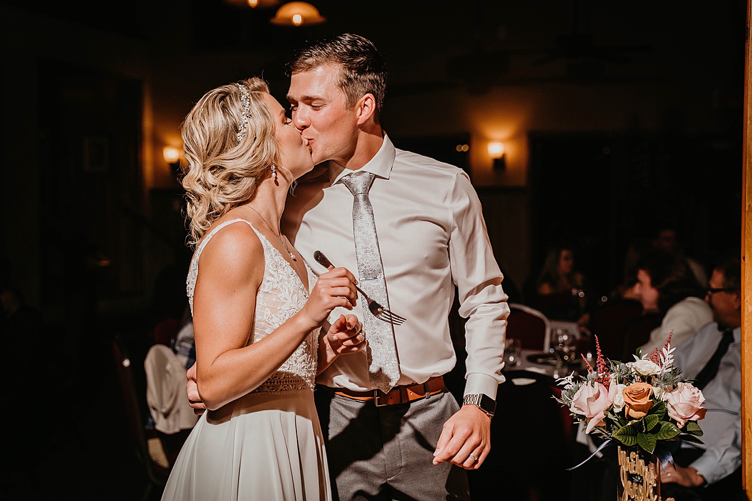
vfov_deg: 24.6
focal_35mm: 55
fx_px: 1149
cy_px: 250
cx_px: 376
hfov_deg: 36.3
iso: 500
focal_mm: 55
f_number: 3.5
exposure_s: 1/320
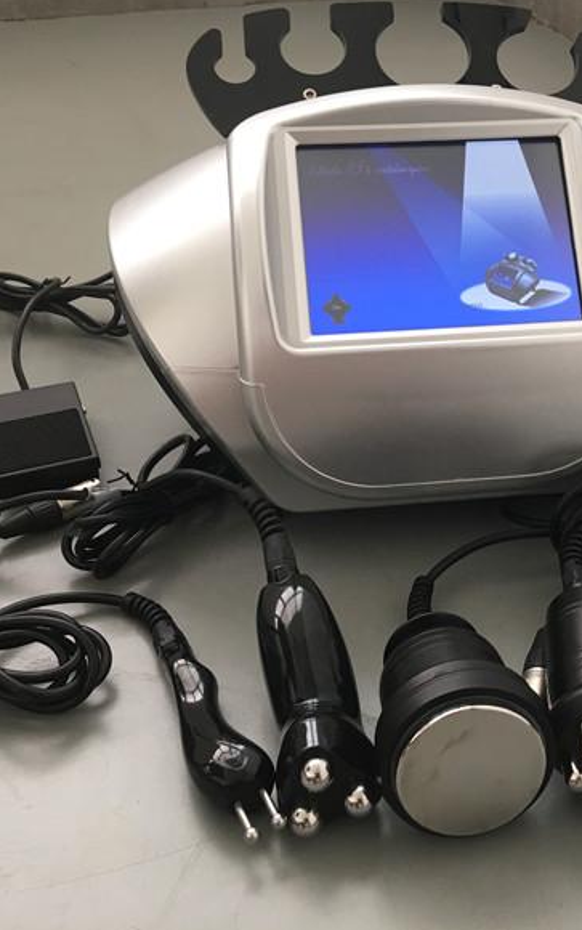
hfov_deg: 28.3
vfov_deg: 44.3
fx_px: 1141
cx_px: 423
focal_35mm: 45
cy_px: 426
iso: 40
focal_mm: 4.15
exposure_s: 1/33
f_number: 2.2
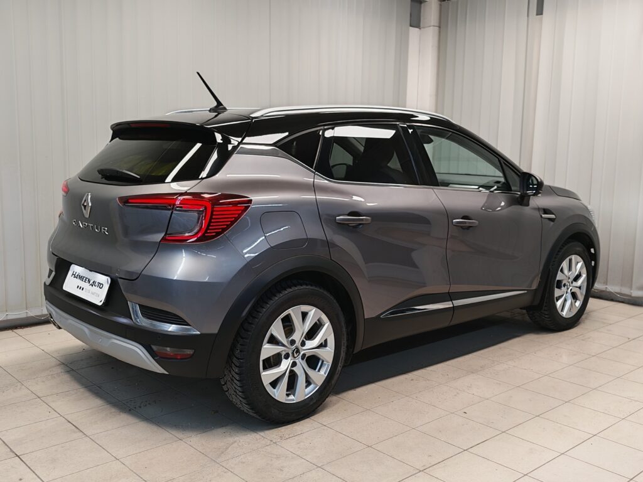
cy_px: 241
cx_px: 322
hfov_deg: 51.4
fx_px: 669
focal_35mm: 36
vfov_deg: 39.7
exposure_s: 1/50
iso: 80
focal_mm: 5.4
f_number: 1.6
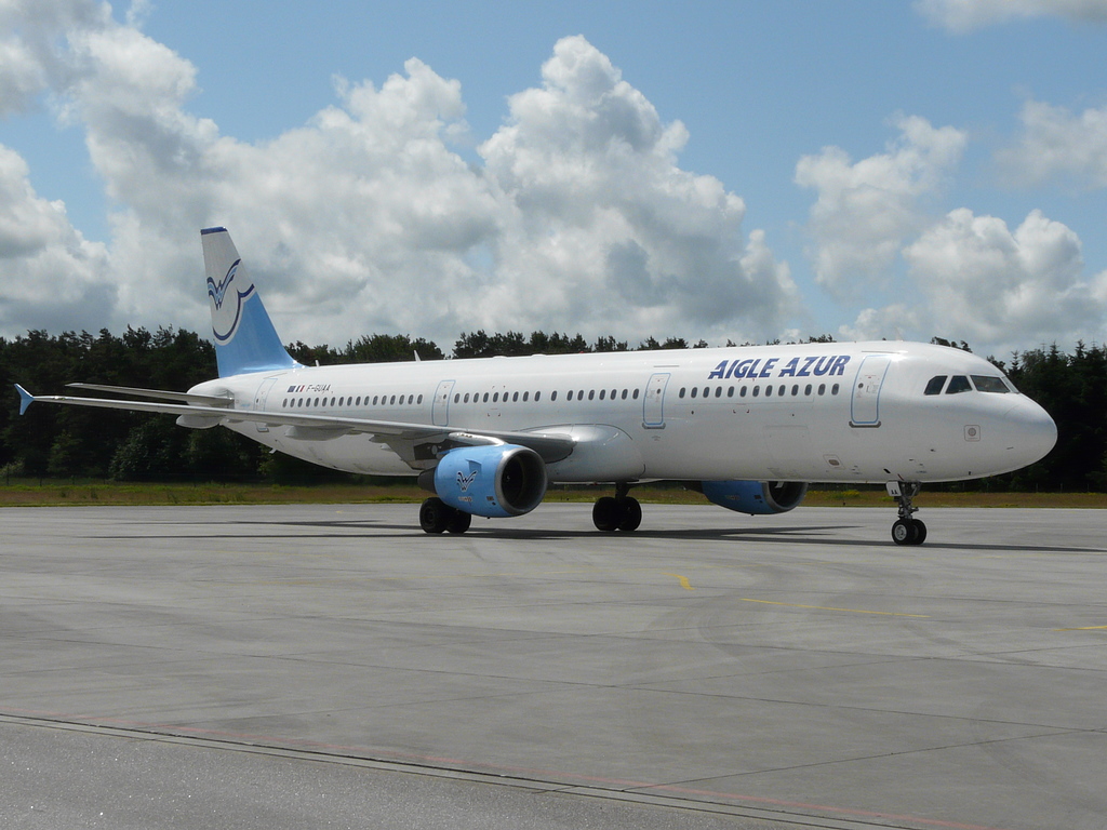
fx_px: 2111
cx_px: 554
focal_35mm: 66
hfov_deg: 29.4
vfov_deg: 22.3
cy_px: 415
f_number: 8
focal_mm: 10.8
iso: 100
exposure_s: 1/400
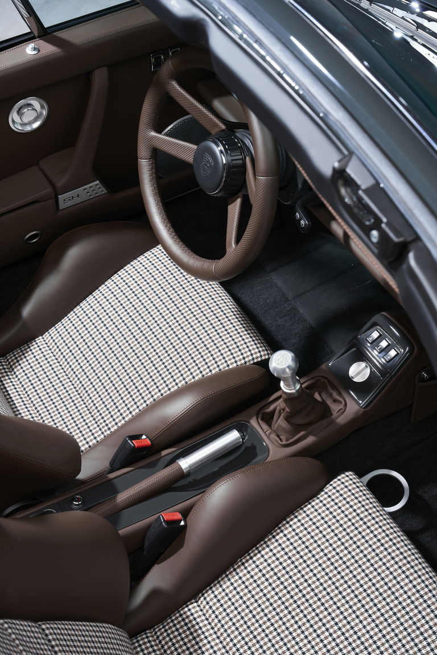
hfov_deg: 28.1
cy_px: 328
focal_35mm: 48
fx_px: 873
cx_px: 218
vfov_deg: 41.1
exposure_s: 1/3
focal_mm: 48
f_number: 9
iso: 80
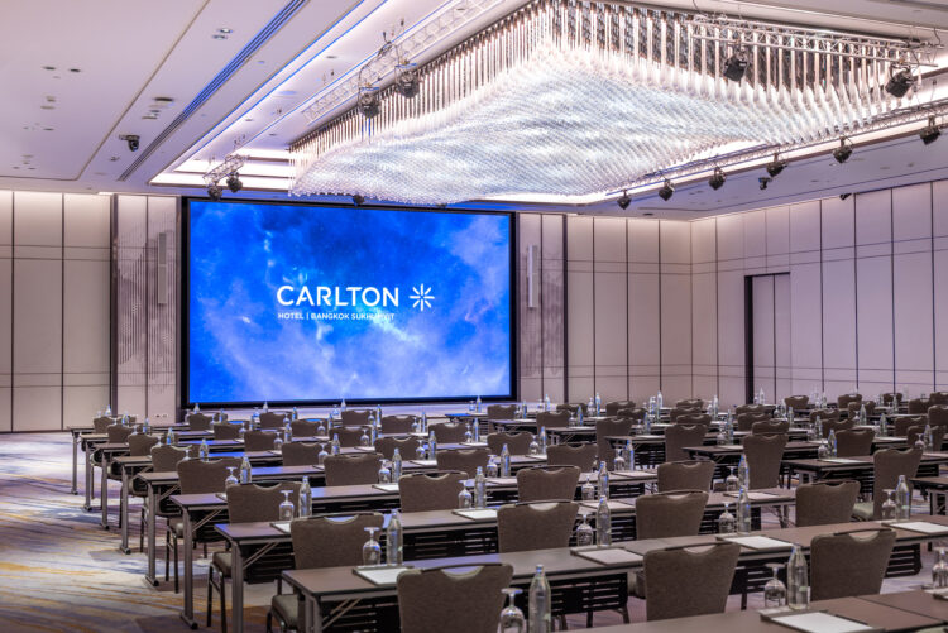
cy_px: 316
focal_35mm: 44
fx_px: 1159
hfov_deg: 44.5
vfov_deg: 30.6
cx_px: 474
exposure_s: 1/6
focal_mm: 44
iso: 64
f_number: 4
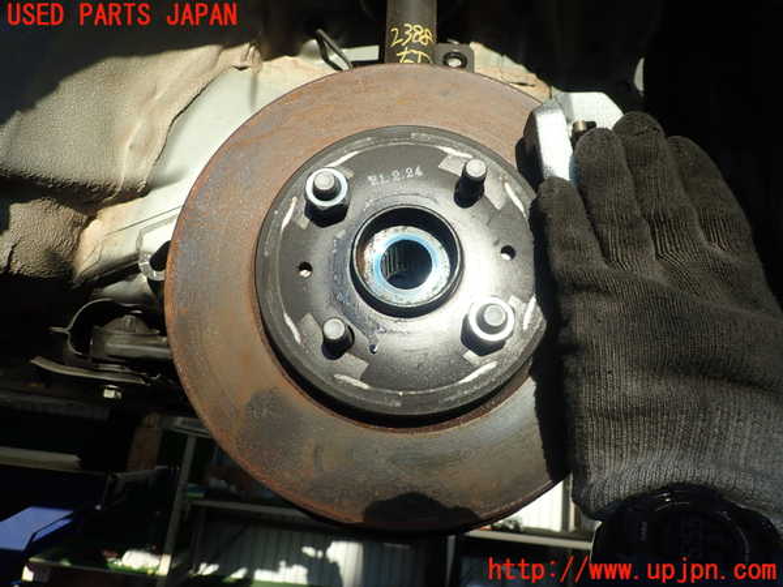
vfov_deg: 54.9
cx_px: 392
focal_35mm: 25
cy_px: 294
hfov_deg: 69.4
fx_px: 565
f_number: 2.8
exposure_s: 1/640
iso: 100
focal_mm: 4.5
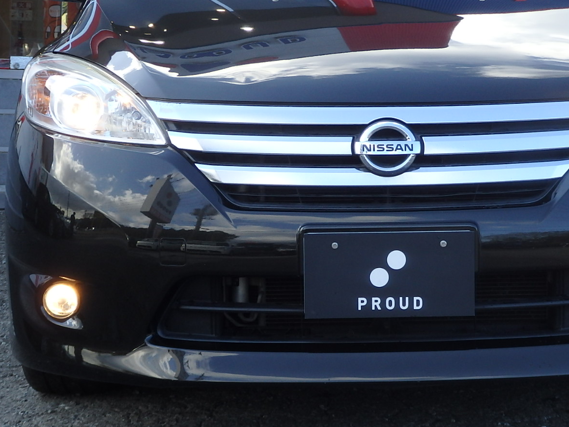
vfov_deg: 16.7
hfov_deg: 22.1
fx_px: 1447
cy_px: 140
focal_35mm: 88
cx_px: 390
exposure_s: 1/160
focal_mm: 9.8
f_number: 4.1
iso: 125
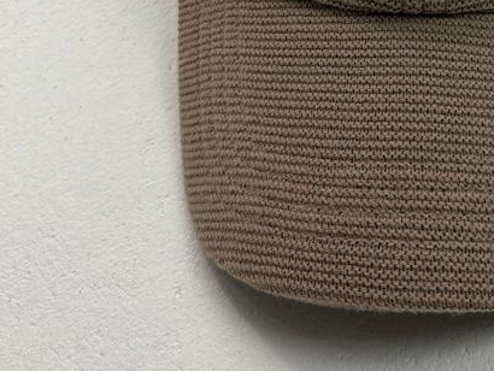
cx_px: 406
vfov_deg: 22.5
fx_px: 885
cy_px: -28
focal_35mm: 62
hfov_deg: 30.3
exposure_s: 1/100
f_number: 1.6
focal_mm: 5.96
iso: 32
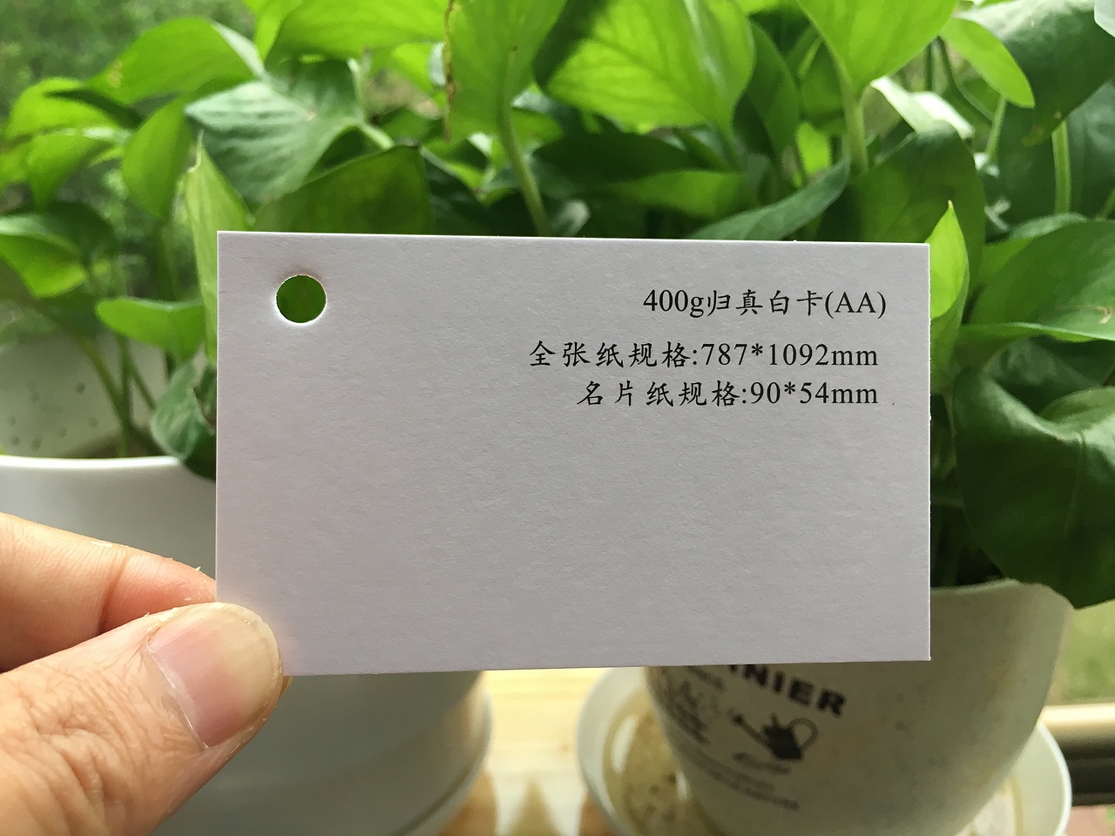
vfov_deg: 48.2
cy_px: 418
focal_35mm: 29
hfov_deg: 61.7
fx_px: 934
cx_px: 558
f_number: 2.2
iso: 40
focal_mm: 4.15
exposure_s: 1/33
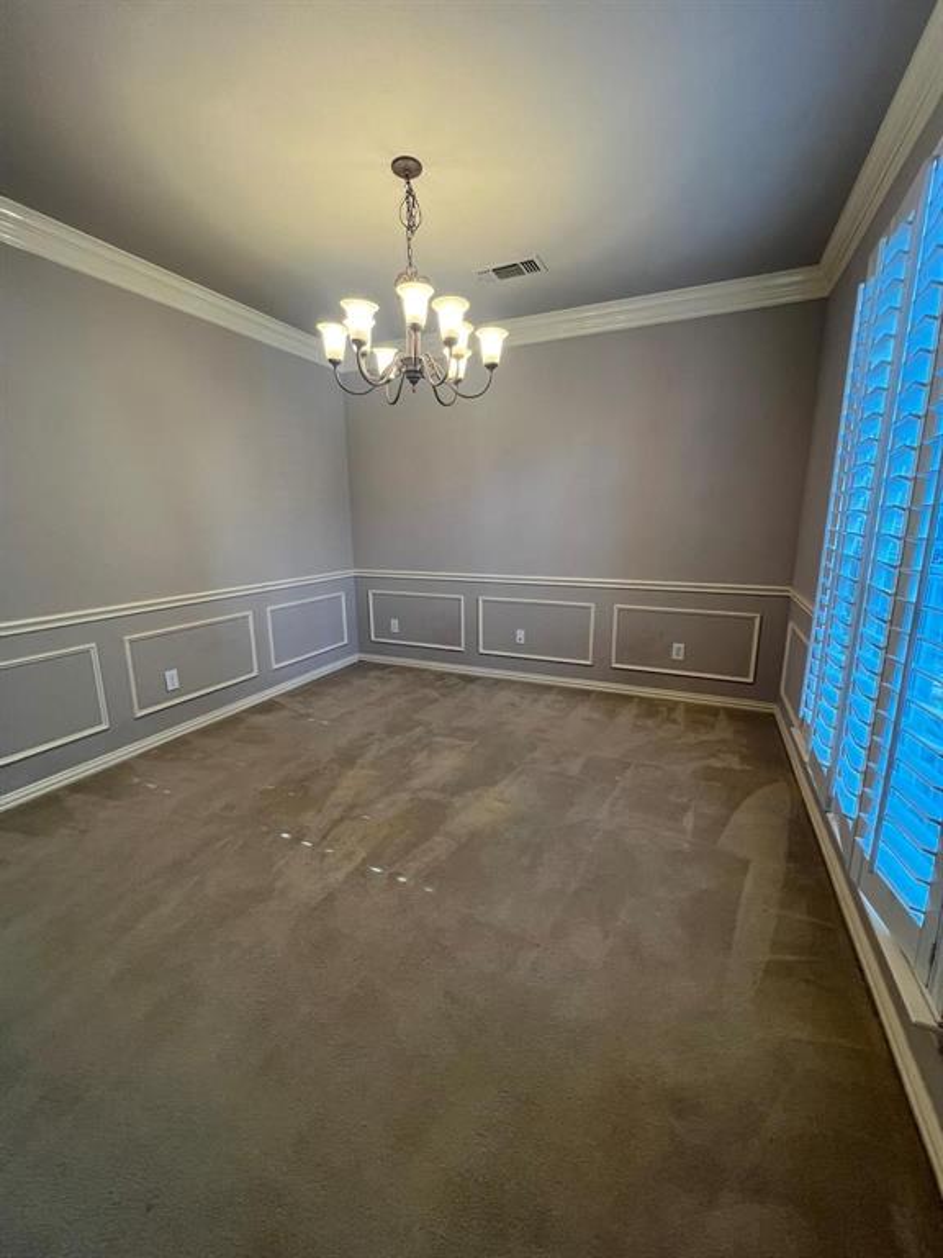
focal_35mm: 13
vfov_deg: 106.2
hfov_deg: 89.9
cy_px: 629
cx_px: 472
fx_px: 472
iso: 200
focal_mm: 1.57
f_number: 1.8
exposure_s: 1/120
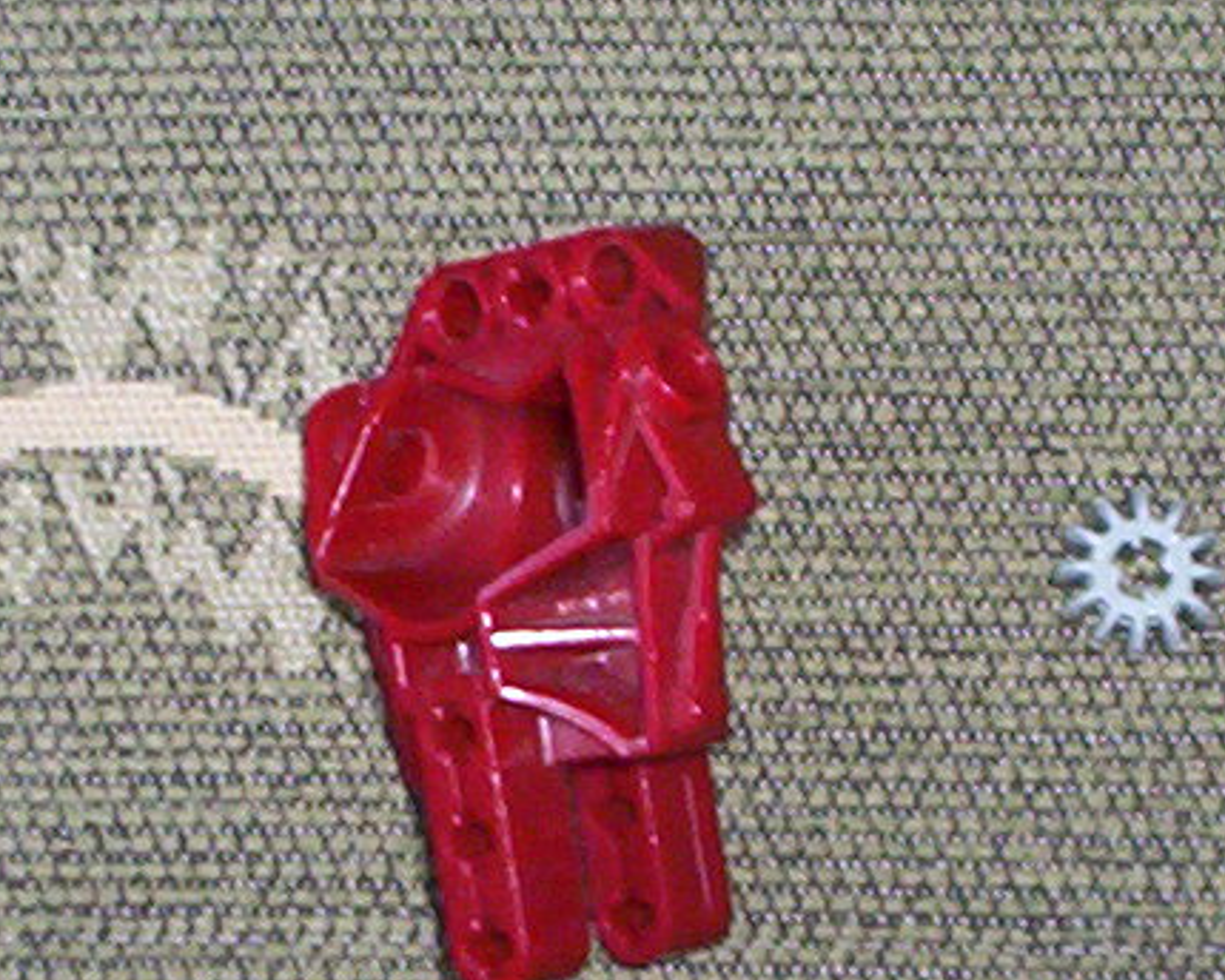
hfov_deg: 13.7
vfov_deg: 10.9
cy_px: 812
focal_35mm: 141
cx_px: 627
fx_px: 5112
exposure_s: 1/60
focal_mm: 4.99
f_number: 4.5
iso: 140
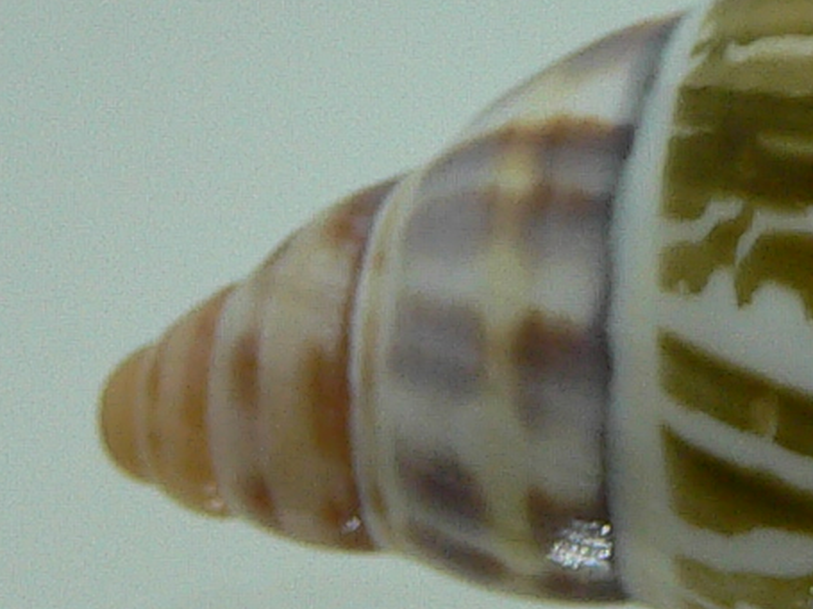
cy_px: 318
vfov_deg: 9.6
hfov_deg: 12.3
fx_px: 3639
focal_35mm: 155
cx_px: 1090
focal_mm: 4.6
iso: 100
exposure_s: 1/60
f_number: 2.8
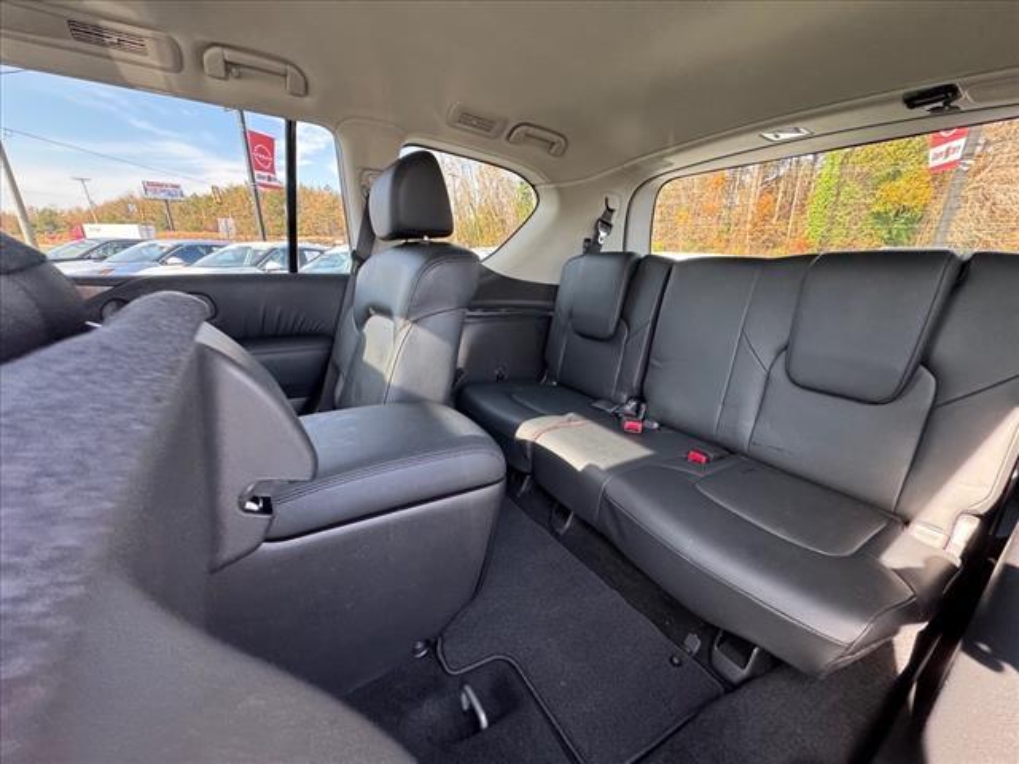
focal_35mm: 14
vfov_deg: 85.7
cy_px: 382
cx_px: 510
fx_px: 412
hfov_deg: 102.1
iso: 250
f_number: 2.2
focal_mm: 2.22
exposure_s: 1/99
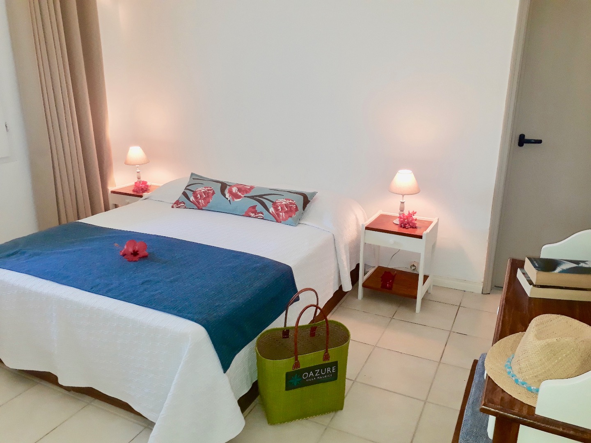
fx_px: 461
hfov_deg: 65.3
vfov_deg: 51.4
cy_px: 222
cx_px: 296
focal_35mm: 27
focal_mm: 3.6
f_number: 1.9
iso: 64
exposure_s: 1/33
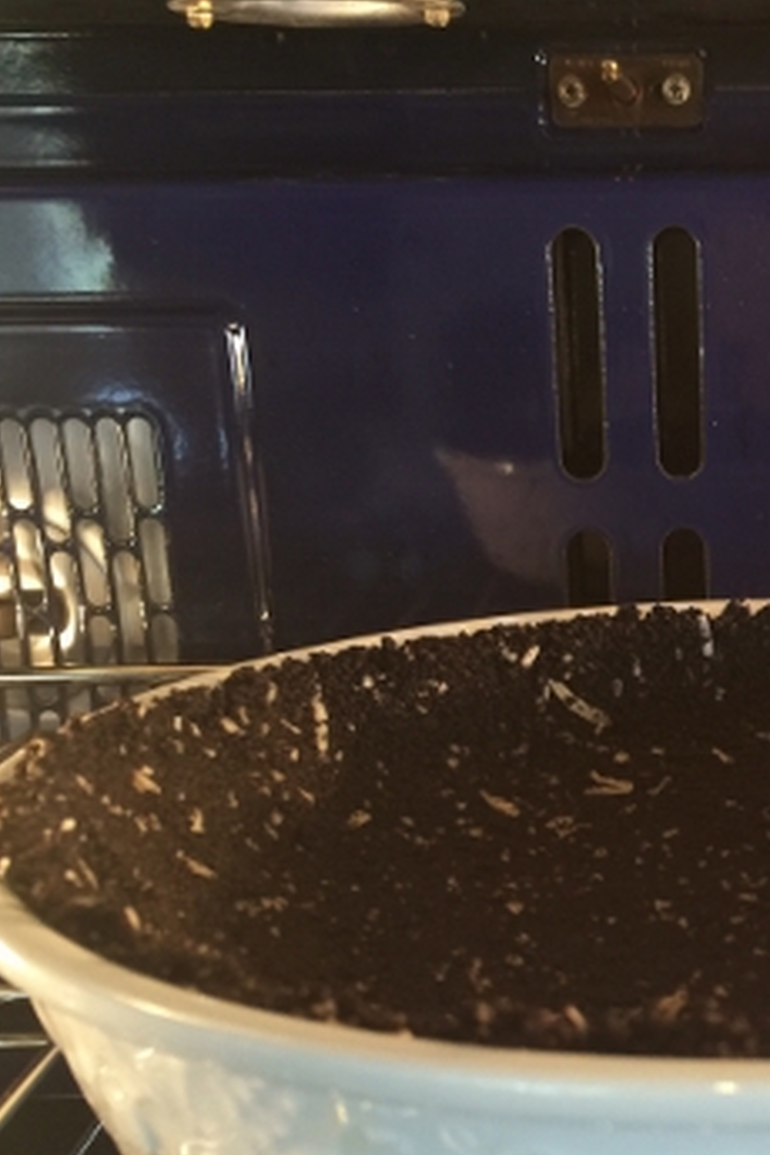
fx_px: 1797
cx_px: 780
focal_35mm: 56
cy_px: 800
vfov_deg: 35.2
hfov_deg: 23.1
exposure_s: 1/15
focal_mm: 4.15
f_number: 2.2
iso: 50
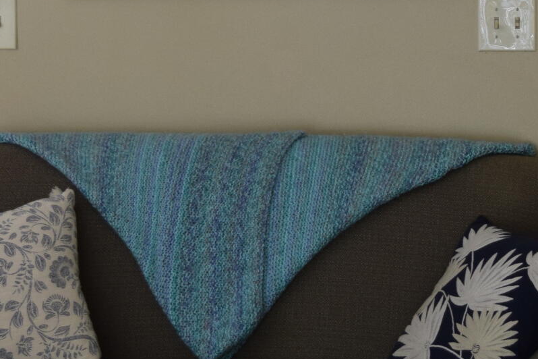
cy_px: 38
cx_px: 407
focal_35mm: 124
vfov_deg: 11.0
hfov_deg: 16.4
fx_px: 1853
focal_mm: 22
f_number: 4
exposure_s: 1/60
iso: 640
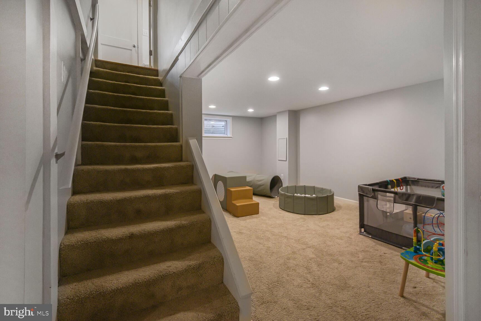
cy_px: 160
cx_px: 240
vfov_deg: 73.7
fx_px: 214
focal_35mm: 16
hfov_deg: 96.7
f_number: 8
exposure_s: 1/4
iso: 500
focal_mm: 16
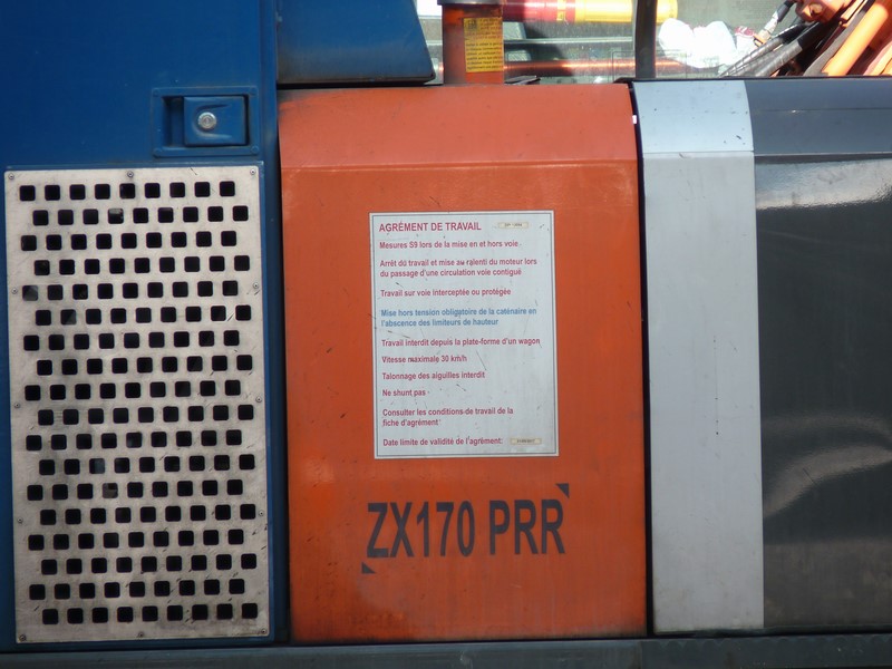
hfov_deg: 4.1
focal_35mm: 486
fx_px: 12523
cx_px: 446
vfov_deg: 3.1
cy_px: 334
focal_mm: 86.4
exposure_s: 1/125
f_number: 4.4
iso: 80
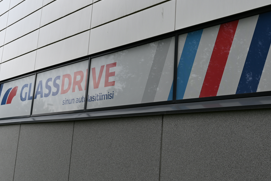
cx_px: 130
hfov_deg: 41.1
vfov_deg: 28.1
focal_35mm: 48
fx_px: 361
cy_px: 86
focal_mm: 32
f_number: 5.6
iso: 180
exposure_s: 1/250
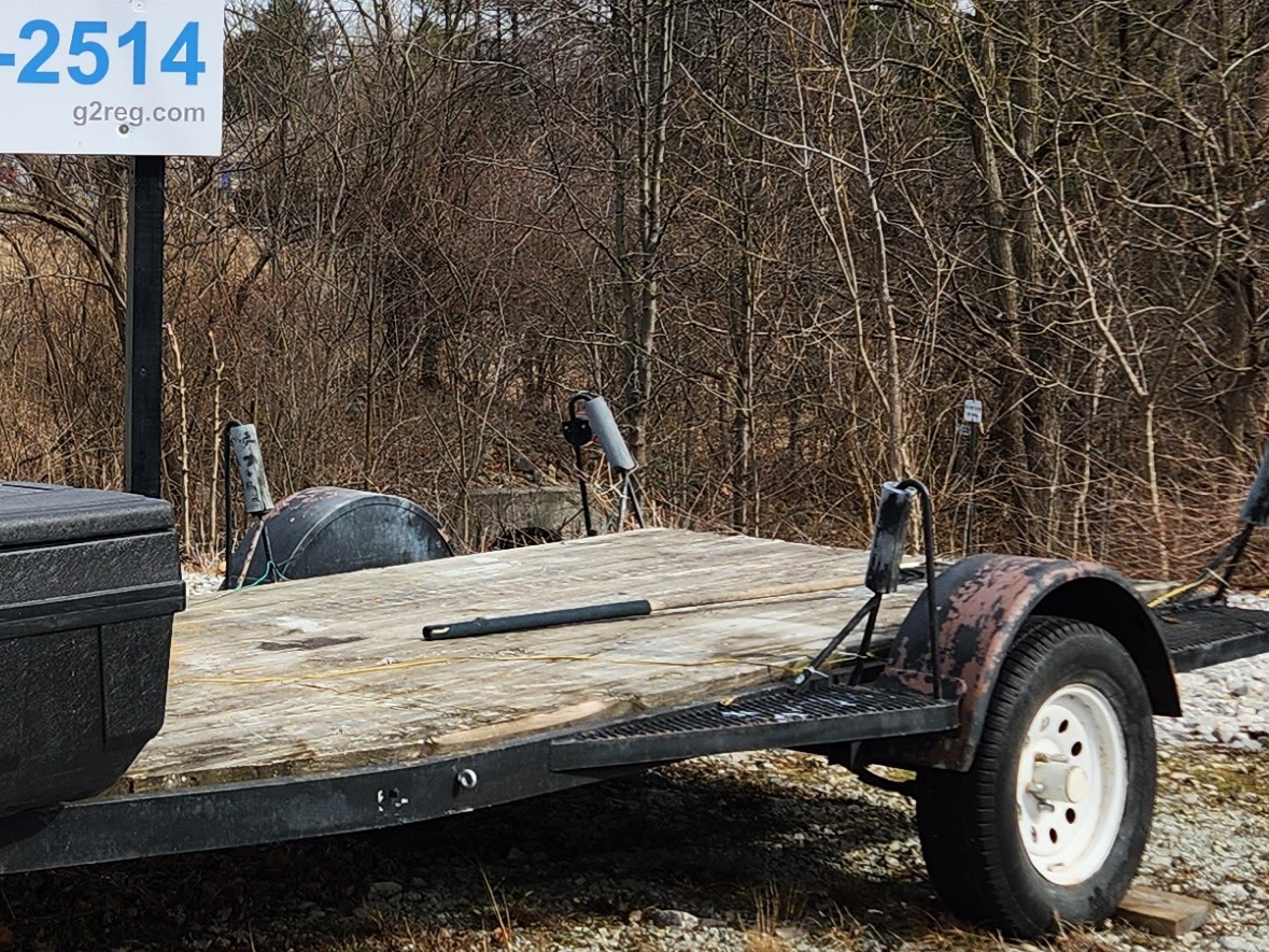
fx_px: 2860
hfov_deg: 23.8
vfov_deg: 18.9
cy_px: 327
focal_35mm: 78
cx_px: -40
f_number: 1.8
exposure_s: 1/1472
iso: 20
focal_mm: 5.4
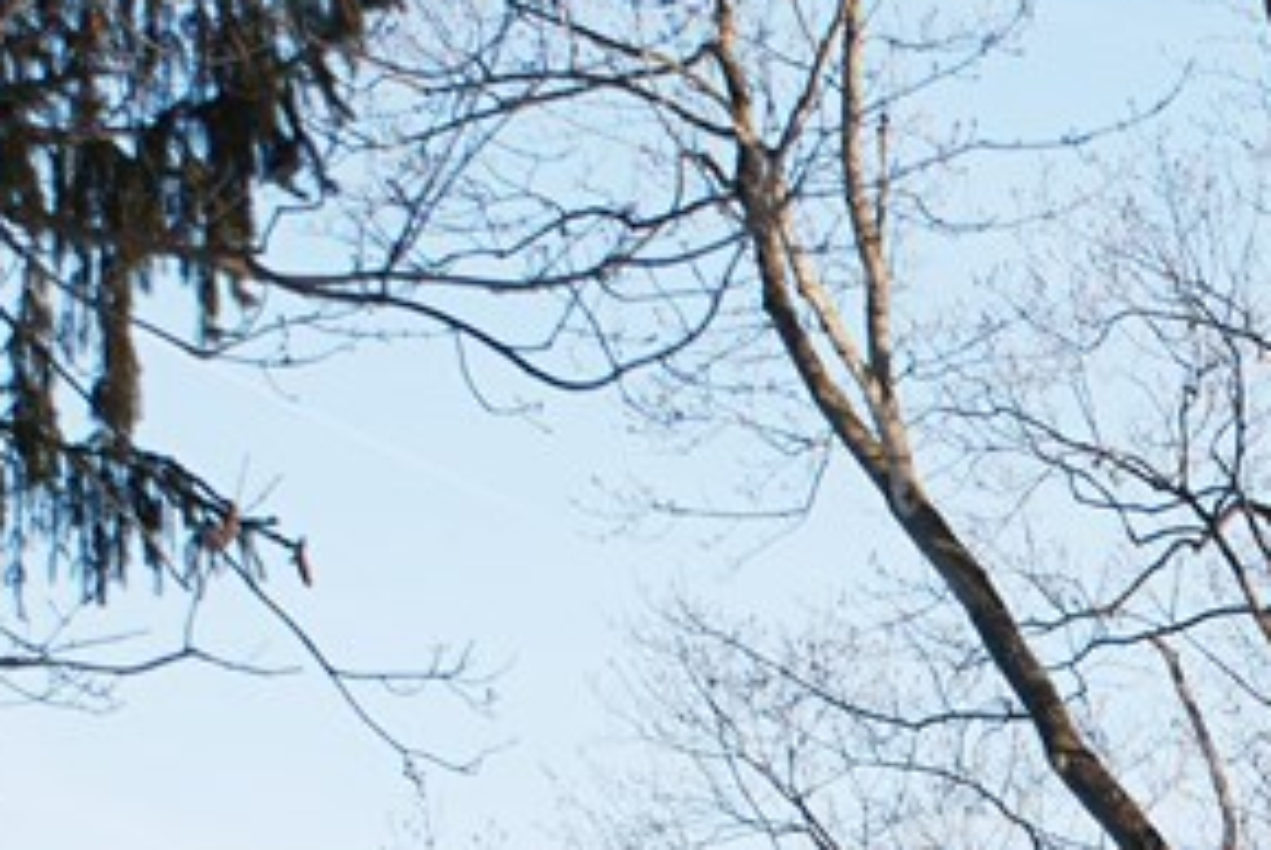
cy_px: 1380
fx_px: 7916
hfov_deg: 8.9
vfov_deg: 6.1
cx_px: 2062
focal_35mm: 224
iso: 100
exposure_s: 1/200
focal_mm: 40
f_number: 7.1
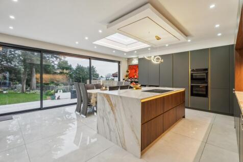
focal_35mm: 16
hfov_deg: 96.8
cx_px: 122
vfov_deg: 73.7
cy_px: 81
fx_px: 108
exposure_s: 1/4
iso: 100
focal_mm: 16
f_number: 9
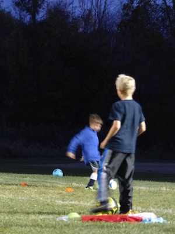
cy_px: 117
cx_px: 88
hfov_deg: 5.7
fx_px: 1773
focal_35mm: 263
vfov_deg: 7.5
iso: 800
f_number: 2.8
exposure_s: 1/20
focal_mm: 47.4
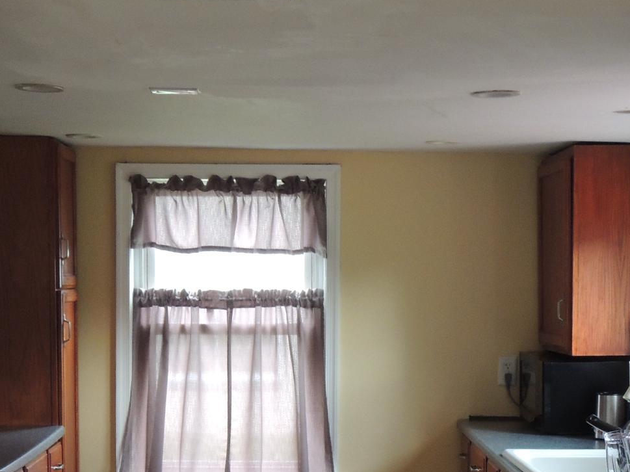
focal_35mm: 74
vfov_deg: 19.6
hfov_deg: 26.3
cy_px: 412
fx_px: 1346
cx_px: 270
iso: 400
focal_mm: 6.2
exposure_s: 1/40
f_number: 3.3
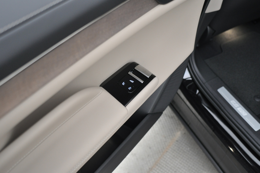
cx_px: 130
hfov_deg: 53.2
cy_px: 86
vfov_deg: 36.8
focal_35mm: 36
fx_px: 260
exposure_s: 1/30
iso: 800
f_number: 2.8
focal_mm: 24
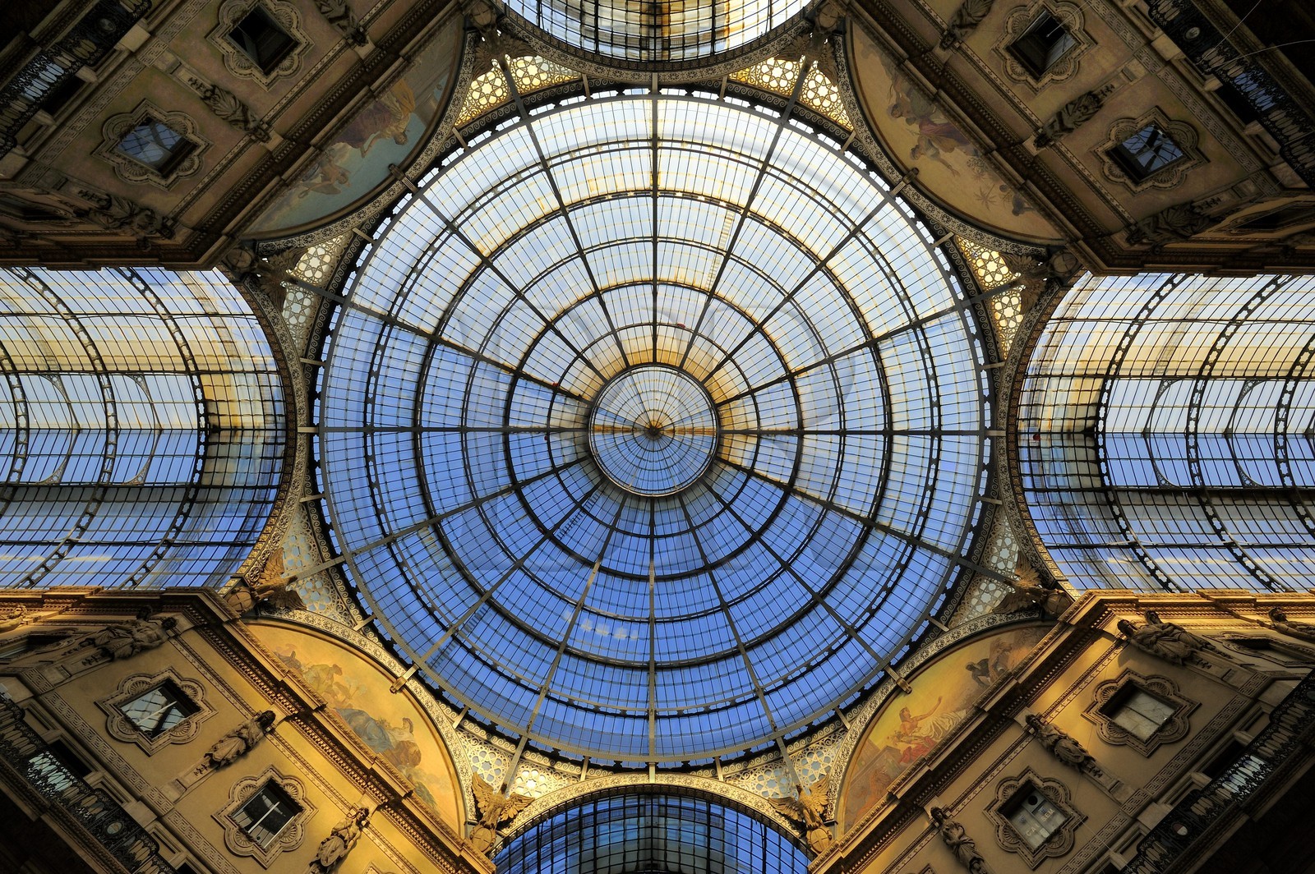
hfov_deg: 104.3
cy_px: 437
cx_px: 658
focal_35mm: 14
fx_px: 511
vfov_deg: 81.1
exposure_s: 1/100
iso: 400
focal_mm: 14
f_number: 14
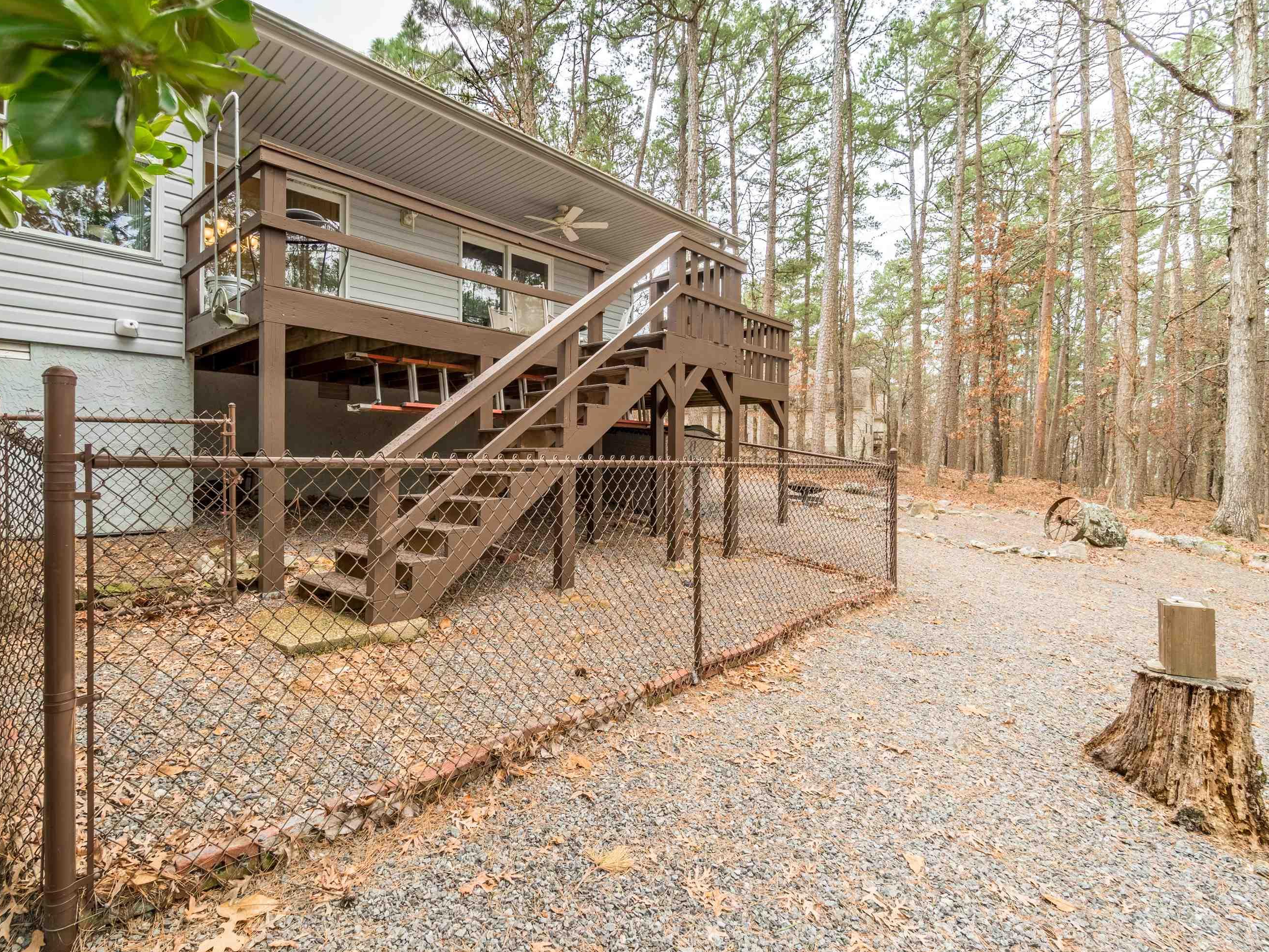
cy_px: 455
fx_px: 623
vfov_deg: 74.7
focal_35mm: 17
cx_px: 595
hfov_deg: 90.9
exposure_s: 1/80
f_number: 10
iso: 160
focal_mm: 10
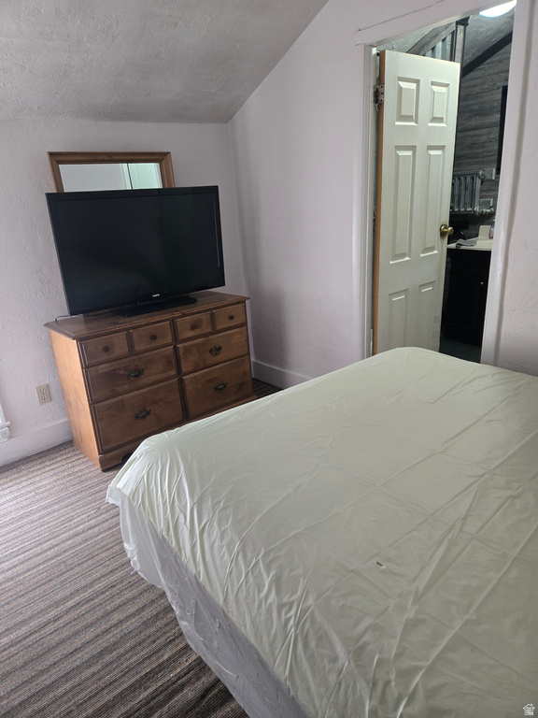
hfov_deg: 58.9
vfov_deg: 73.9
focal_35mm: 23
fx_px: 477
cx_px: 269
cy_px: 359
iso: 1000
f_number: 1.8
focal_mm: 5.4
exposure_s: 1/120
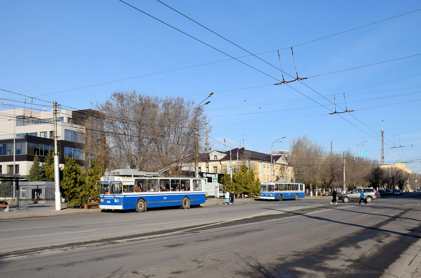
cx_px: 210
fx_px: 385
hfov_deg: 57.3
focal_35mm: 33
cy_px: 139
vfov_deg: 39.8
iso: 200
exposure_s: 1/640
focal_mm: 22
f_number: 9
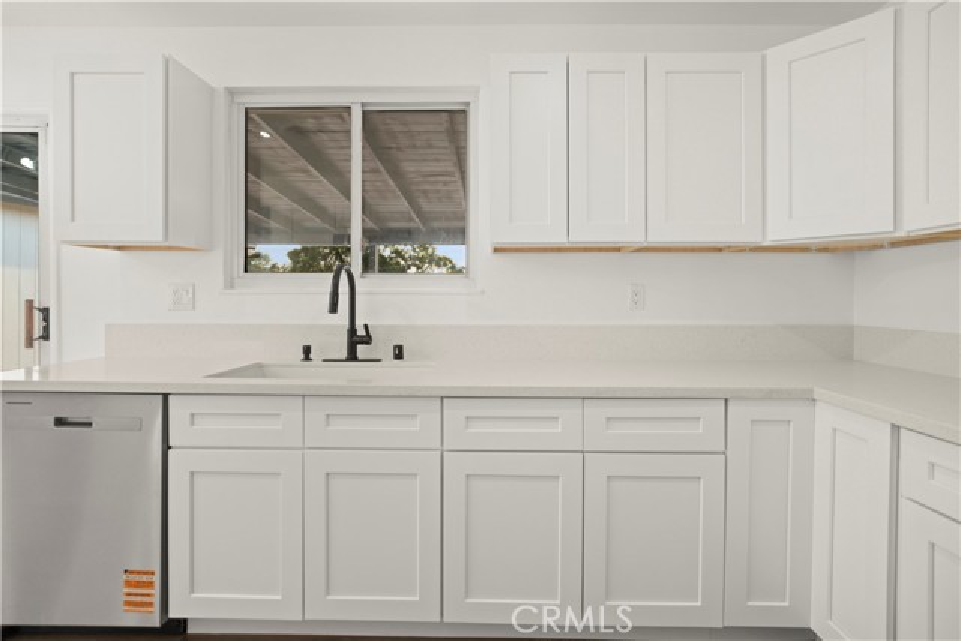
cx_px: 480
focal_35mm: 16
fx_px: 427
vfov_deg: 73.8
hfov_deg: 96.7
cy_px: 320
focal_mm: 16
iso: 800
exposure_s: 1/320
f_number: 1.8
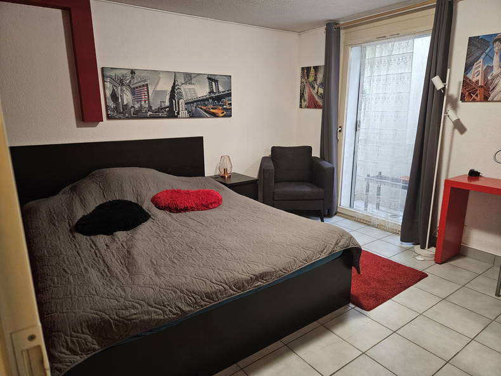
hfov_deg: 73.9
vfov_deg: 58.9
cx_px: 250
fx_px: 333
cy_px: 188
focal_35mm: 23
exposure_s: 1/25
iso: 640
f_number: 1.8
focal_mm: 5.4
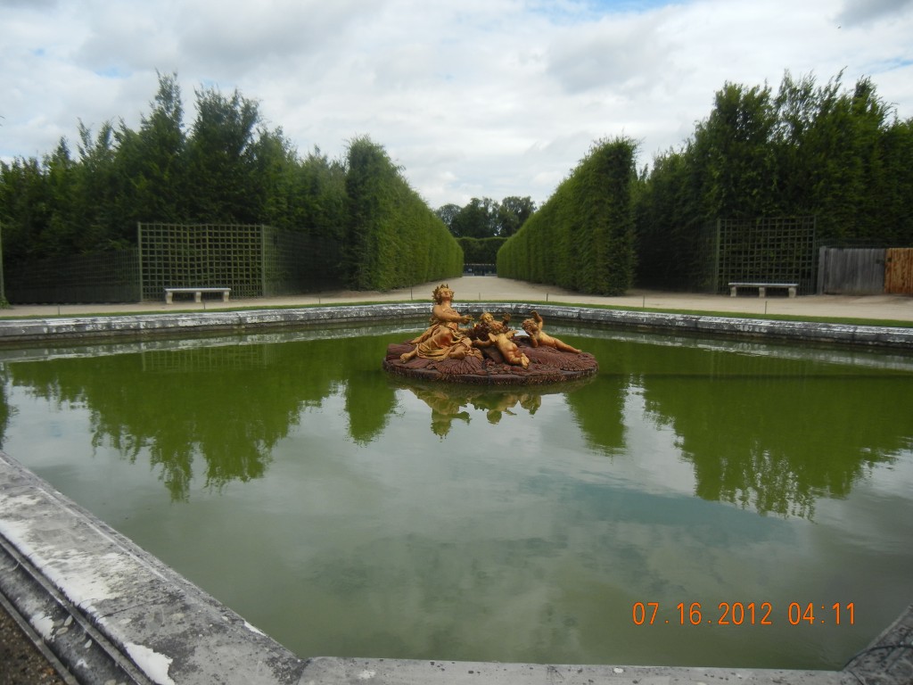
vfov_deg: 46.8
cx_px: 456
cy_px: 342
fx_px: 791
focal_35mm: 30
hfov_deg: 60.0
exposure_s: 1/359
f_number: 7
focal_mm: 5.4
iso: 160
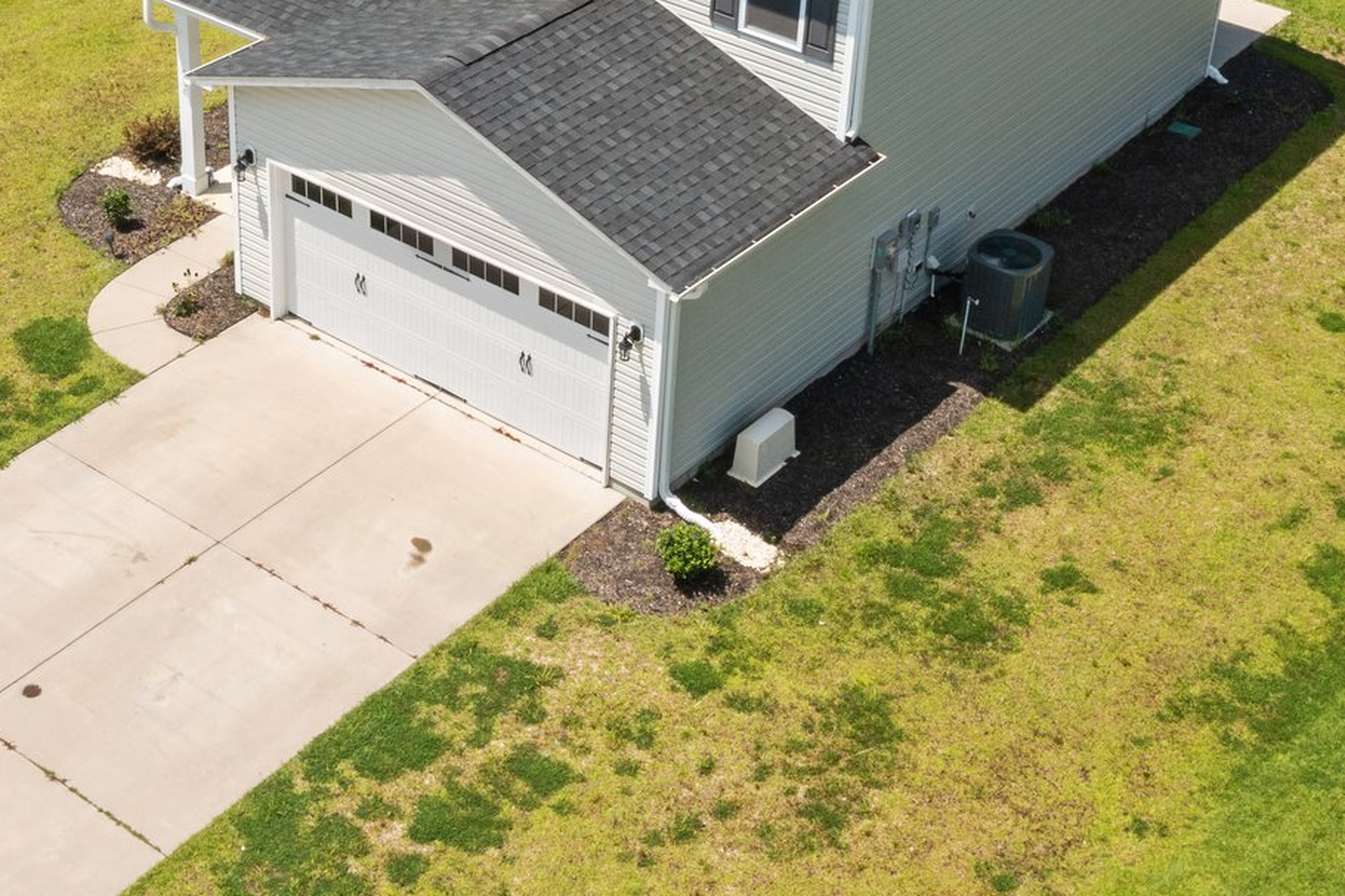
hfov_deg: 31.7
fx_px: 2353
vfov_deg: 21.4
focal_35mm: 63
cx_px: 467
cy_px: 222
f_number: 9
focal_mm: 10.26
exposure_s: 1/120
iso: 100
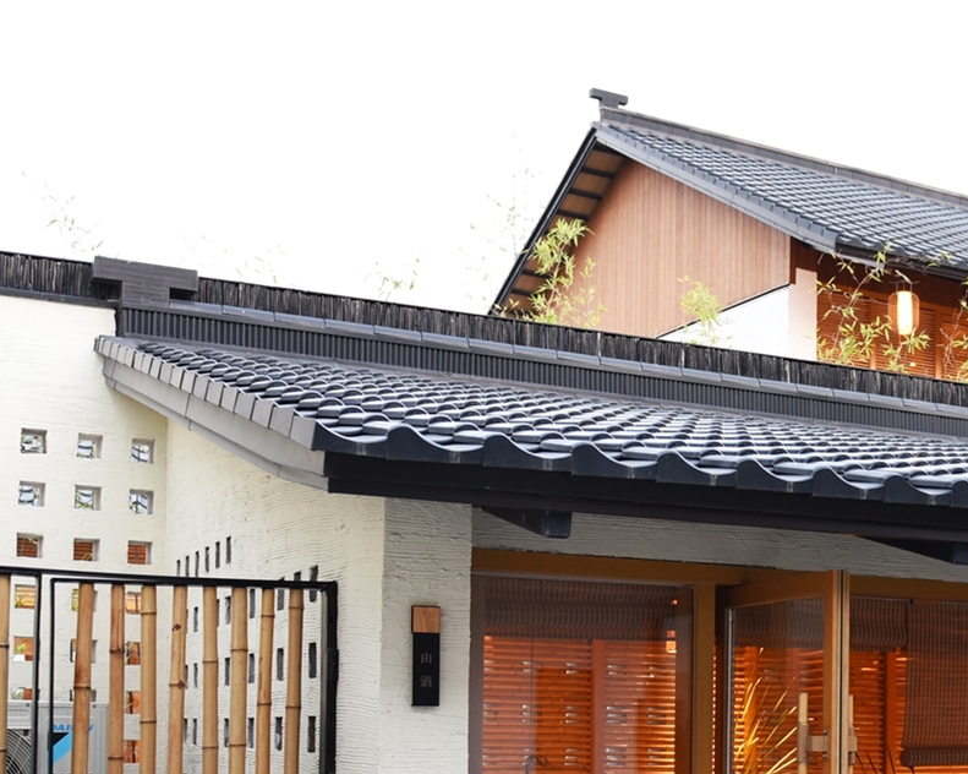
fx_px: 1632
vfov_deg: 25.8
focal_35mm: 57
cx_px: 930
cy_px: 691
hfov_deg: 31.0
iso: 500
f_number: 2.8
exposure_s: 1/25
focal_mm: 24
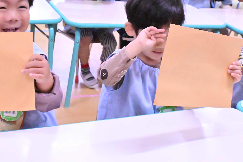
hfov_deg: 33.1
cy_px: 61
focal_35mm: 60
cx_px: 94
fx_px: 407
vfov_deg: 22.4
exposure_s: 1/1250
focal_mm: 22.5
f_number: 6.3
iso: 25600
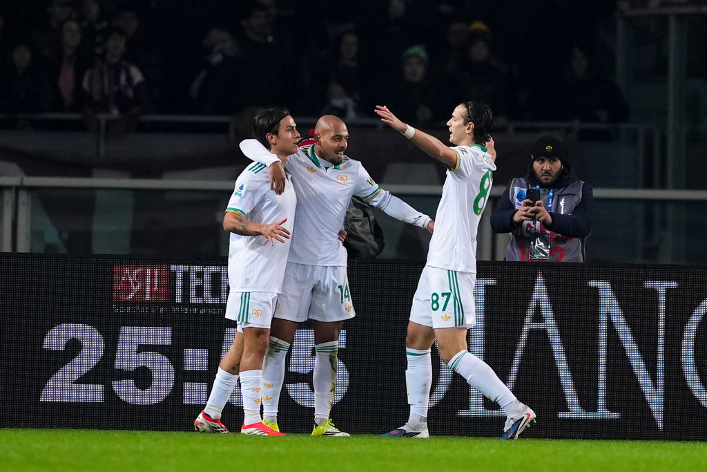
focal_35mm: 400
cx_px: 354
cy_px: 236
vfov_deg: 3.4
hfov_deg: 5.2
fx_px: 7856
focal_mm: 400
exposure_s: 1/1250
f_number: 2.8
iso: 1600
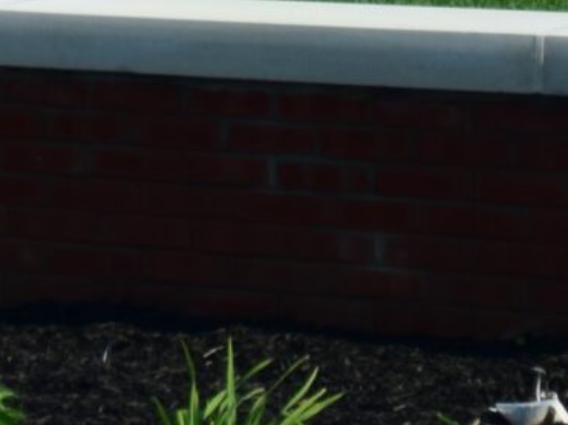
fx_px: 3920
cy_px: -530
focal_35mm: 239
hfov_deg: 8.2
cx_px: -130
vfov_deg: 6.0
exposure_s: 1/1600
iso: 100
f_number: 3.5
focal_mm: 24
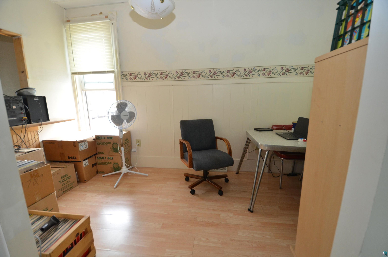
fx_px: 161
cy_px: 128
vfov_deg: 77.1
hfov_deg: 100.5
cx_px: 194
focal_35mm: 15
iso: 800
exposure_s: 1/60
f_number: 4
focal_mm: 10
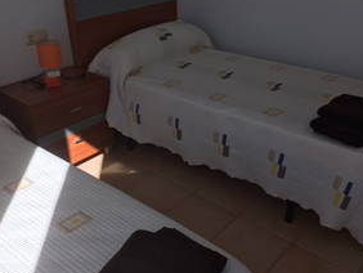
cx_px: 169
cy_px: 146
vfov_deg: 38.7
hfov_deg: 50.1
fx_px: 388
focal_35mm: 37
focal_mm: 4.15
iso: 25
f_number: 2.2
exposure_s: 1/420
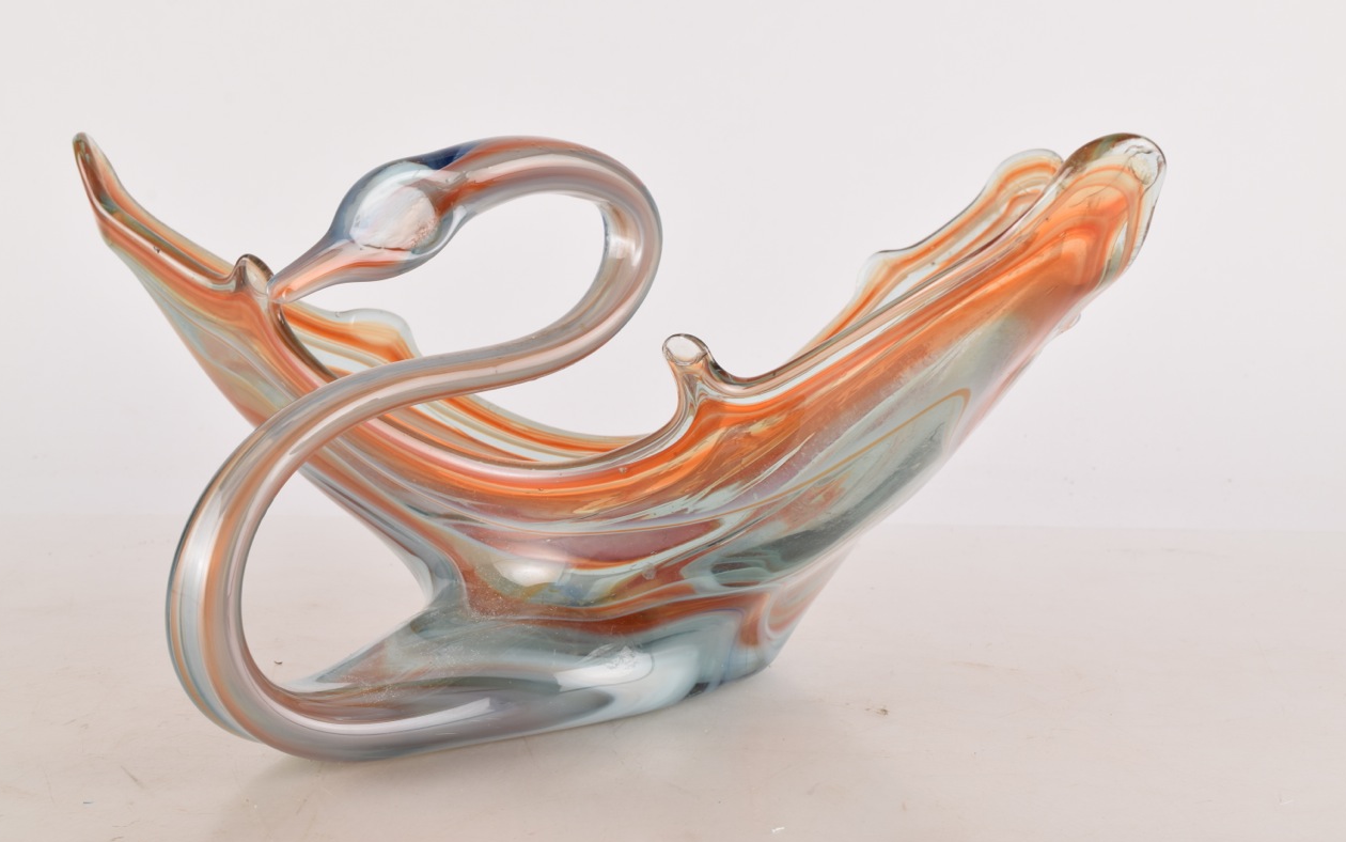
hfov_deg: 34.5
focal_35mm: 59
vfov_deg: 22.0
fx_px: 2165
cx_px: 668
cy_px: 396
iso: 100
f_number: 16
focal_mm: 38
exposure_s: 1/125
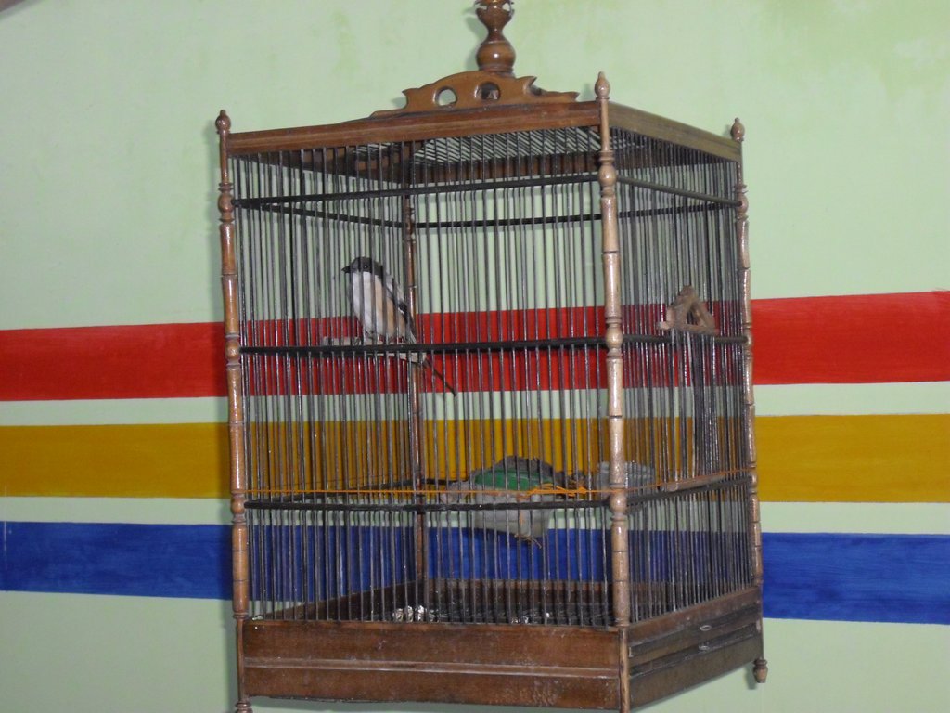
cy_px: 356
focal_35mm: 78
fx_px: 2141
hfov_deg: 25.0
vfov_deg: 18.9
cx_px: 475
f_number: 4.2
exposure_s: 1/60
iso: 400
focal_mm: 12.8
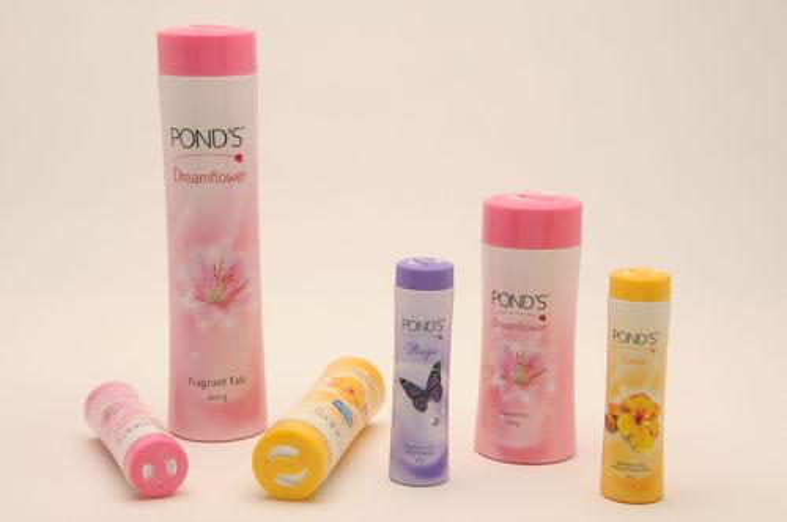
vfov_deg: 18.1
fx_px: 1637
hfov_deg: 27.0
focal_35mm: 75
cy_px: 261
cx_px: 394
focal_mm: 50
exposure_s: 1/100
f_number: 20
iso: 200
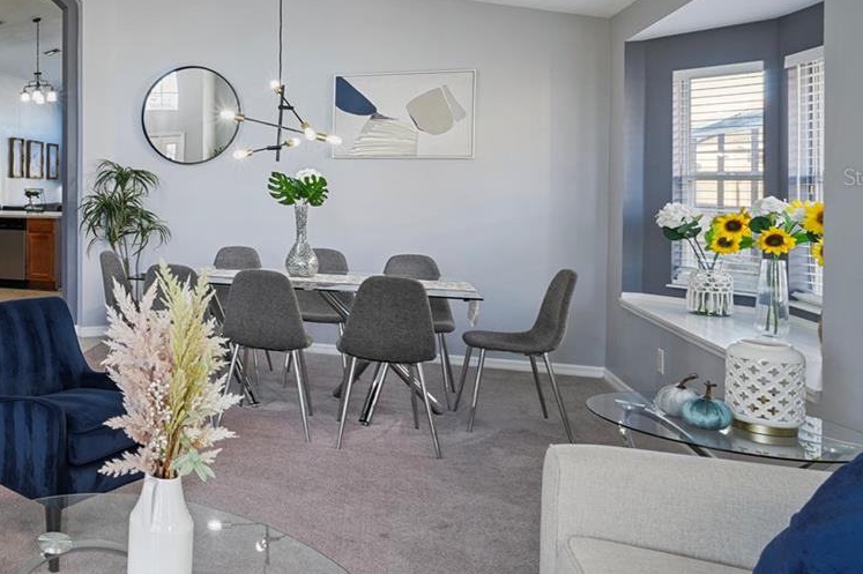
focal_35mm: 30
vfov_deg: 42.8
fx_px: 719
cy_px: 177
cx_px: 22
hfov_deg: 51.2
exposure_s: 1.3
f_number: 8
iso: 100
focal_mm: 14
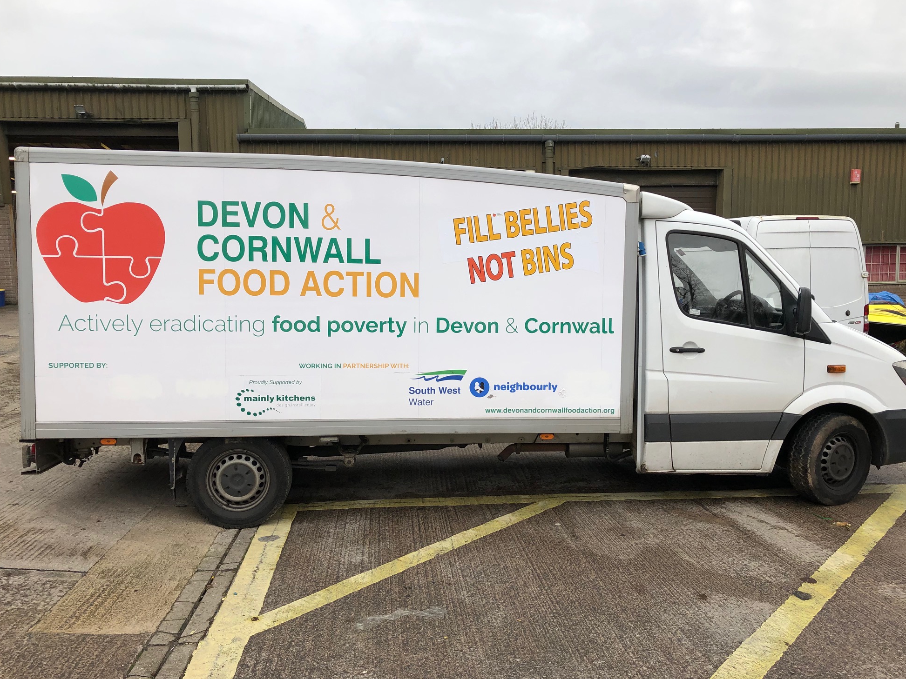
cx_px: 463
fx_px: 759
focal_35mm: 29
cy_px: 342
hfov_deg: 61.6
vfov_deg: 48.2
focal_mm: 3.99
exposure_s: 1/316
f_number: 1.8
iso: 20
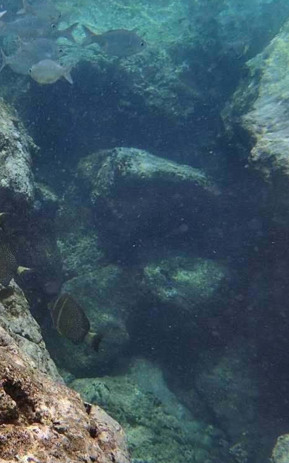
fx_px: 454
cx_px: -21
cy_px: 232
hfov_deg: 31.7
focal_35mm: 36
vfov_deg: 54.0
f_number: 2.8
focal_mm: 4.5
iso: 100
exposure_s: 1/640
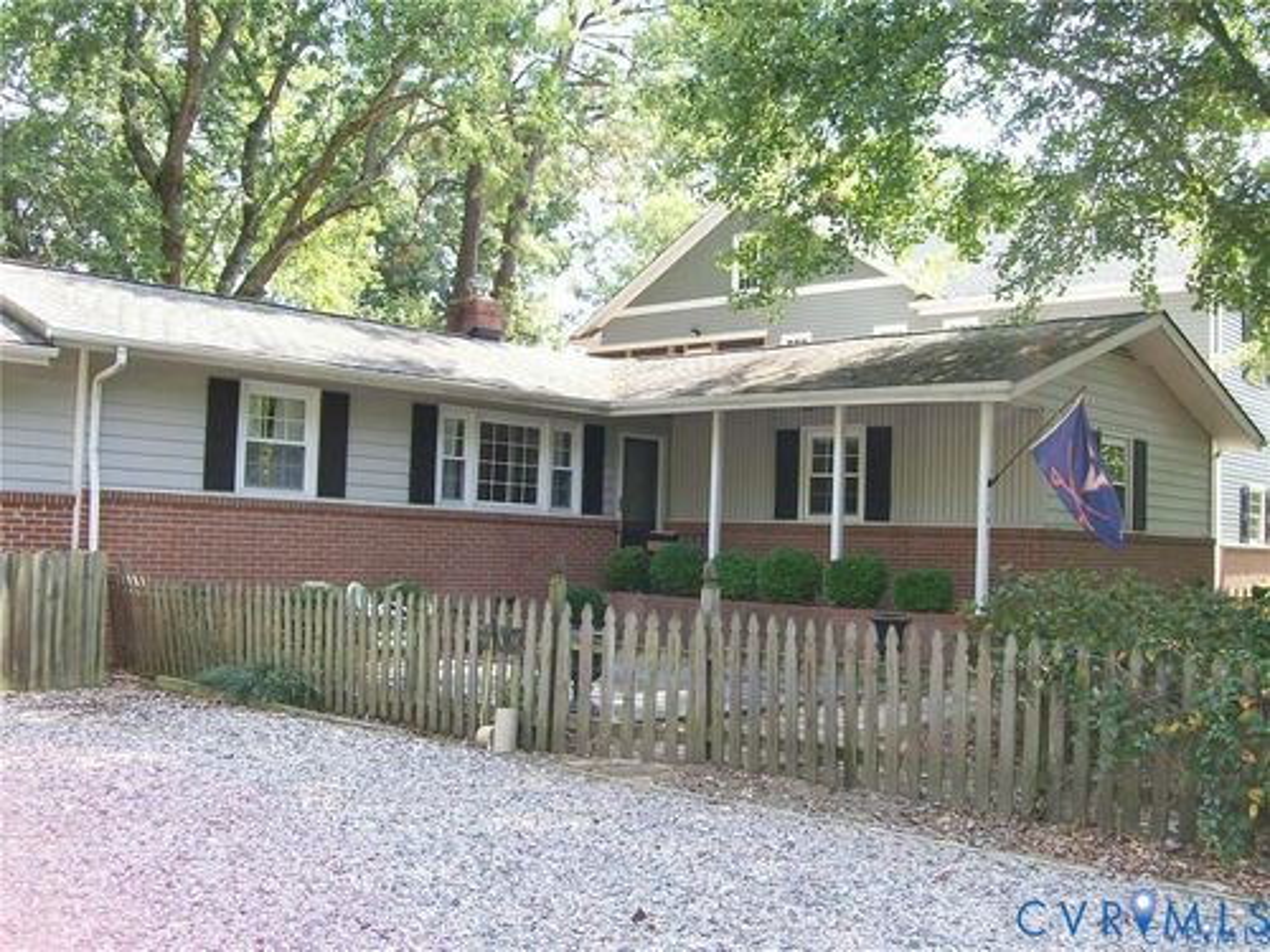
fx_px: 1321
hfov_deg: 51.4
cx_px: 635
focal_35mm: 36
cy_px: 476
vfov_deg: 39.7
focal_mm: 6
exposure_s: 1/134
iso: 80
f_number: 2.7
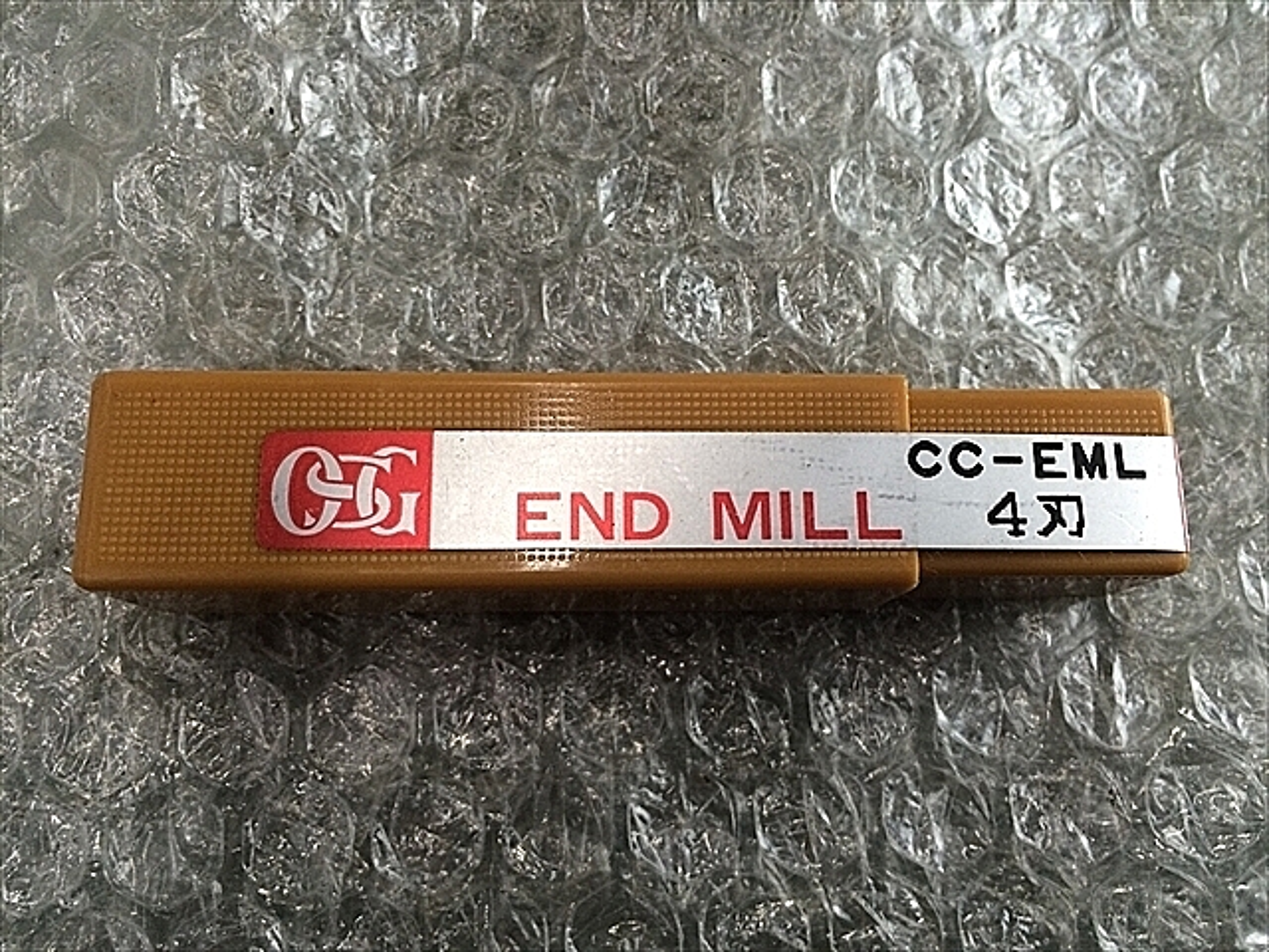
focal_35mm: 29
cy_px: 476
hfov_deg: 61.7
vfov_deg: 48.2
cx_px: 634
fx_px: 1063
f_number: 2.2
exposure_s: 1/30
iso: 64
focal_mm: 4.15
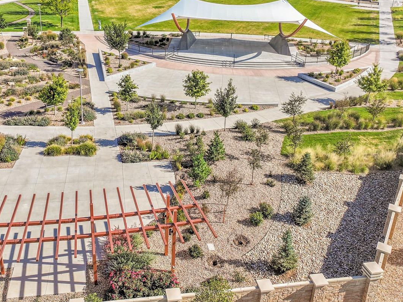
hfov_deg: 50.9
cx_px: 153
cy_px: 103
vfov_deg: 39.2
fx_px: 419
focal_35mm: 36
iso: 100
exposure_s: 1/2000
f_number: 2.8
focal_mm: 12.29
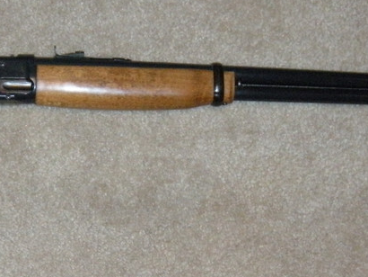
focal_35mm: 91
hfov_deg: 21.1
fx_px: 968
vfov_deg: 16.3
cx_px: 46
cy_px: 132
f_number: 3.8
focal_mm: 5.9
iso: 400
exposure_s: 1/60
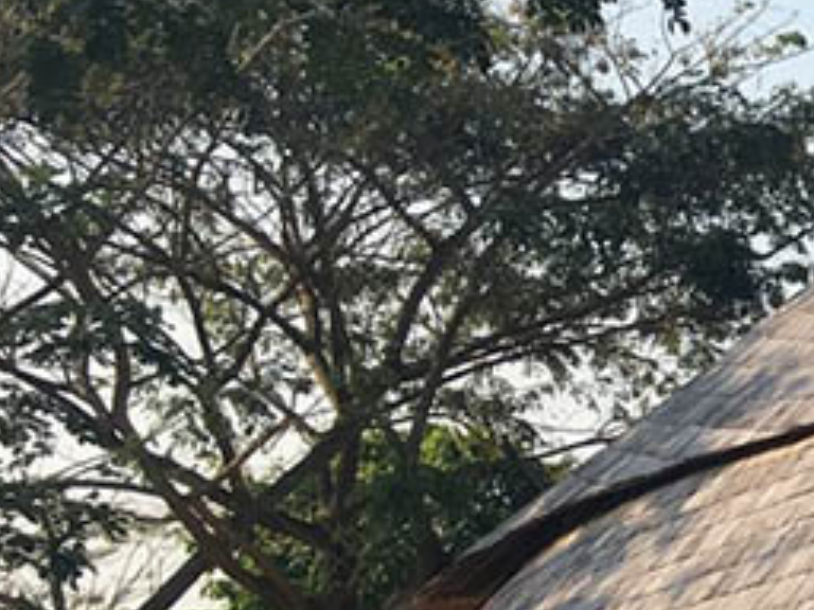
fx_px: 3198
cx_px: 1892
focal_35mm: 136
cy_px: 194
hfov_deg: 12.0
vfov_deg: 10.9
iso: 25
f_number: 2.2
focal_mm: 4.15
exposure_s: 1/938
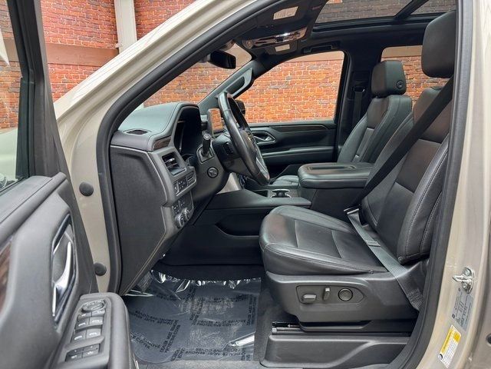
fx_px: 340
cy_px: 184
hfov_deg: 71.6
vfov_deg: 56.8
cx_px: 246
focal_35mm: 24
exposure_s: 1/60
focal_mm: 6.76
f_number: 1.78
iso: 200
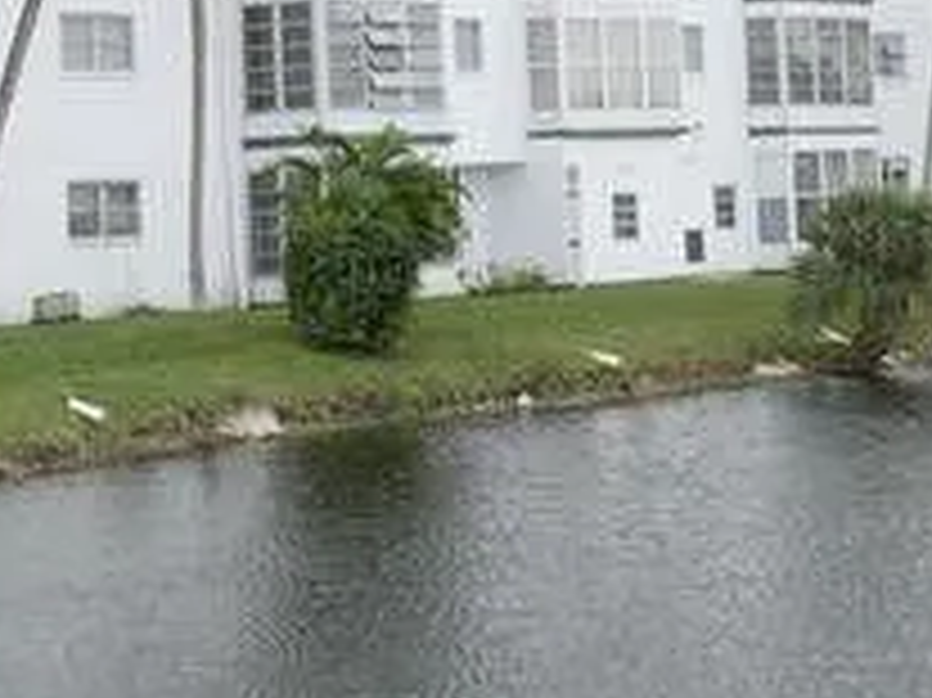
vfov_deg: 10.8
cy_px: 0
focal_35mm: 136
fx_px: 3660
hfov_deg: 14.5
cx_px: 272
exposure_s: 1/320
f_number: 5
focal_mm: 22
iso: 200
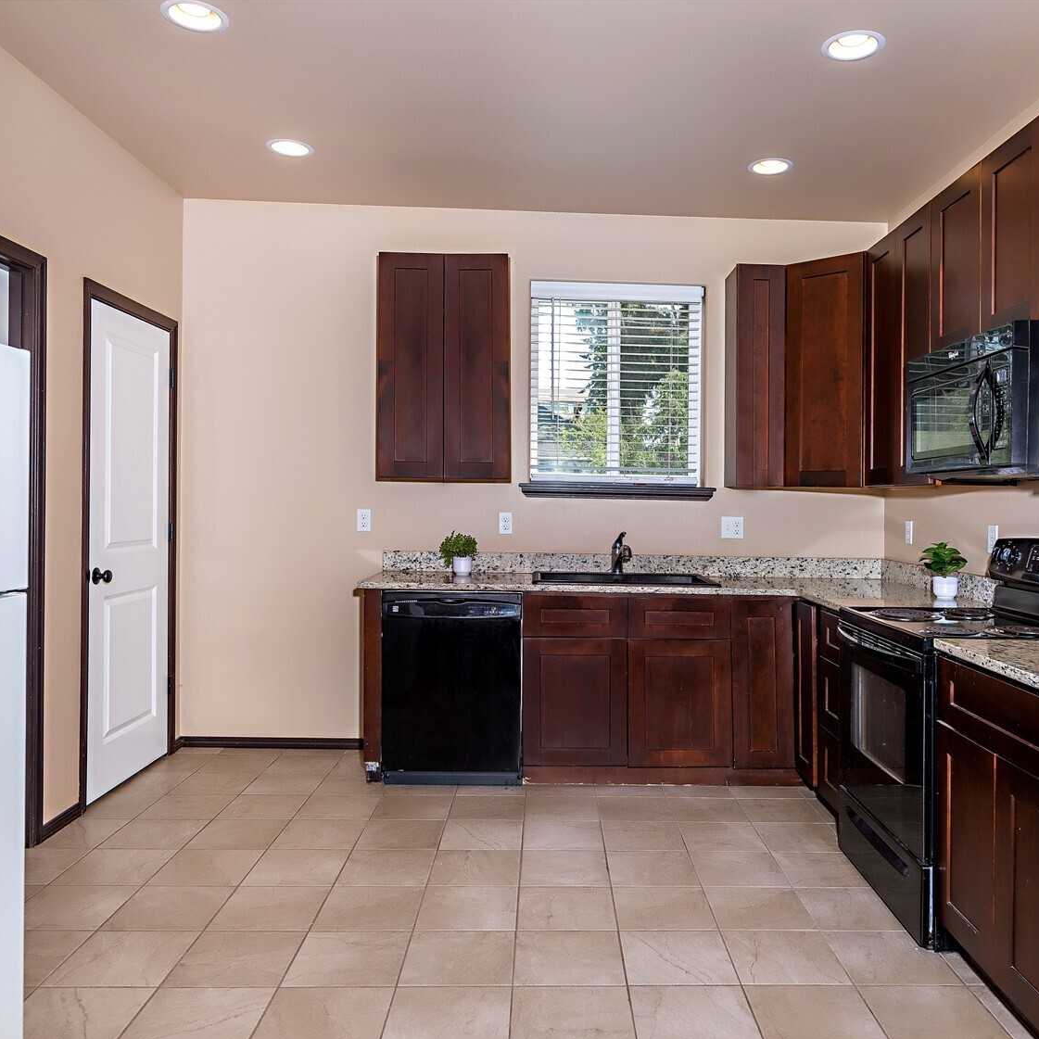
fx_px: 917
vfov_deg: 59.1
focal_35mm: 27
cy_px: 521
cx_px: 575
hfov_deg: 58.9
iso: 200
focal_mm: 21
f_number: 6.3
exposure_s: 1/125
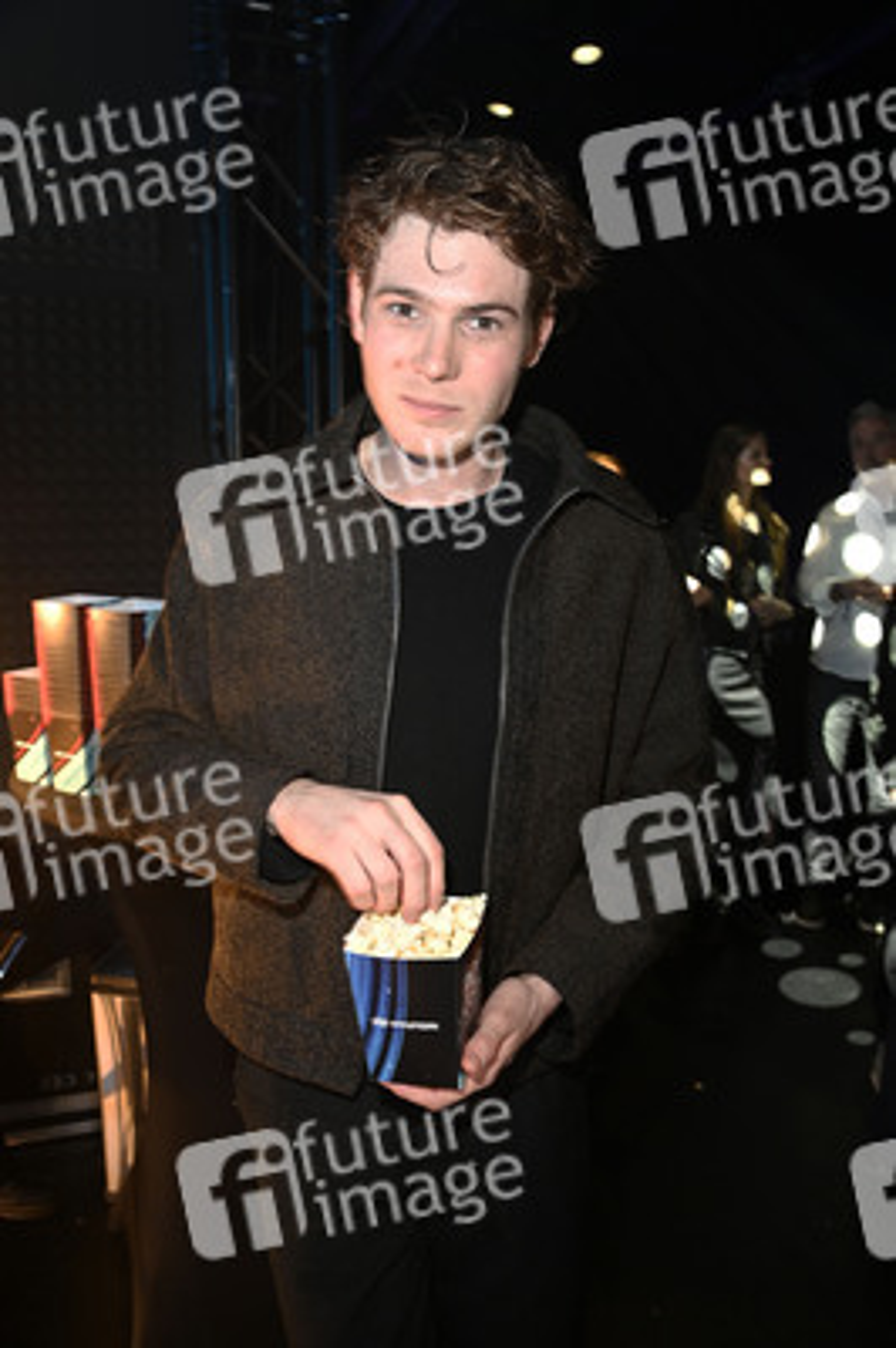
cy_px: 674
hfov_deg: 46.3
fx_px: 1047
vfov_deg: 65.5
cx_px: 448
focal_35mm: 28
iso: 2000
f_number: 5.6
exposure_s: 1/20
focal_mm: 28
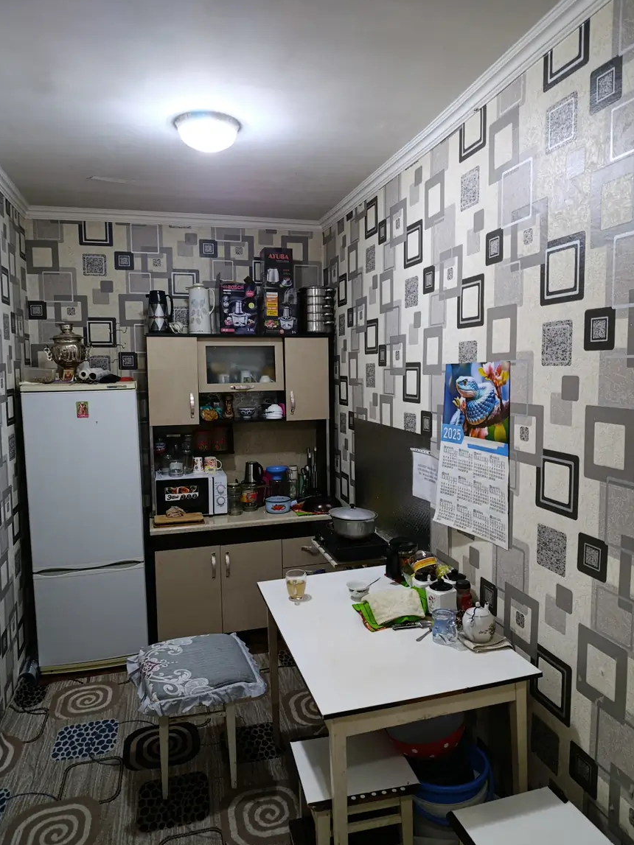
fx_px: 586
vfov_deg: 71.6
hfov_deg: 56.8
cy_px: 421
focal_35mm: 24
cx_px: 318
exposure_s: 1/33.3
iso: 1366
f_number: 1.65
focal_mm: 6.11
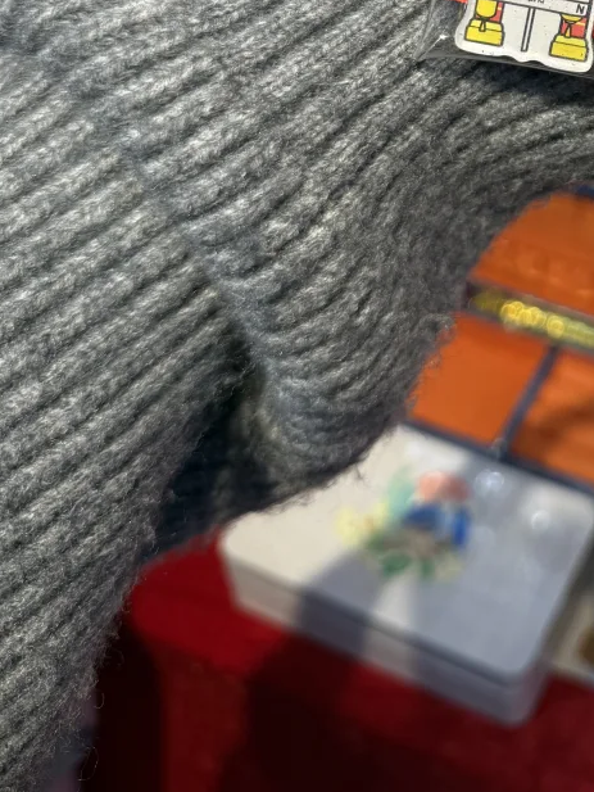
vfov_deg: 30.9
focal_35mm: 56
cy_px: -62
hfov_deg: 24.2
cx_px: 676
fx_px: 1281
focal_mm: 6.76
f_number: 1.78
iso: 64
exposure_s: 1/100
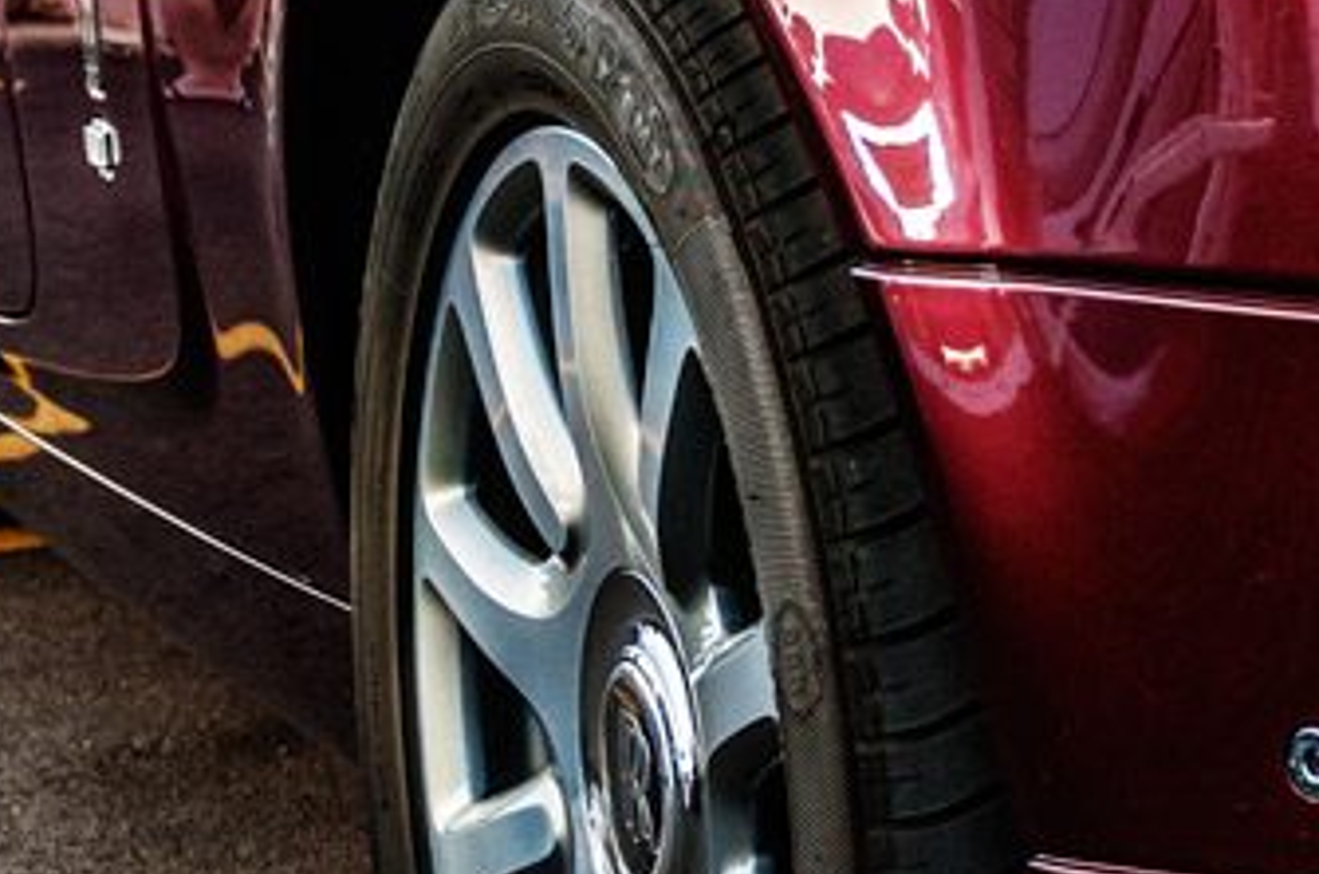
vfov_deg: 10.6
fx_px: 4717
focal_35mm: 129
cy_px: 195
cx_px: 1106
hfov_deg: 15.8
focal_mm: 24
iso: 400
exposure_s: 1/500
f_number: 3.8
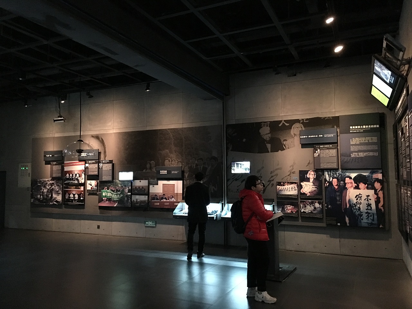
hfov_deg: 61.7
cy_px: 154
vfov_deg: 48.2
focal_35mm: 29
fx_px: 345
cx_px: 206
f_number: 2.2
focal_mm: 4.15
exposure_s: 1/4
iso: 250
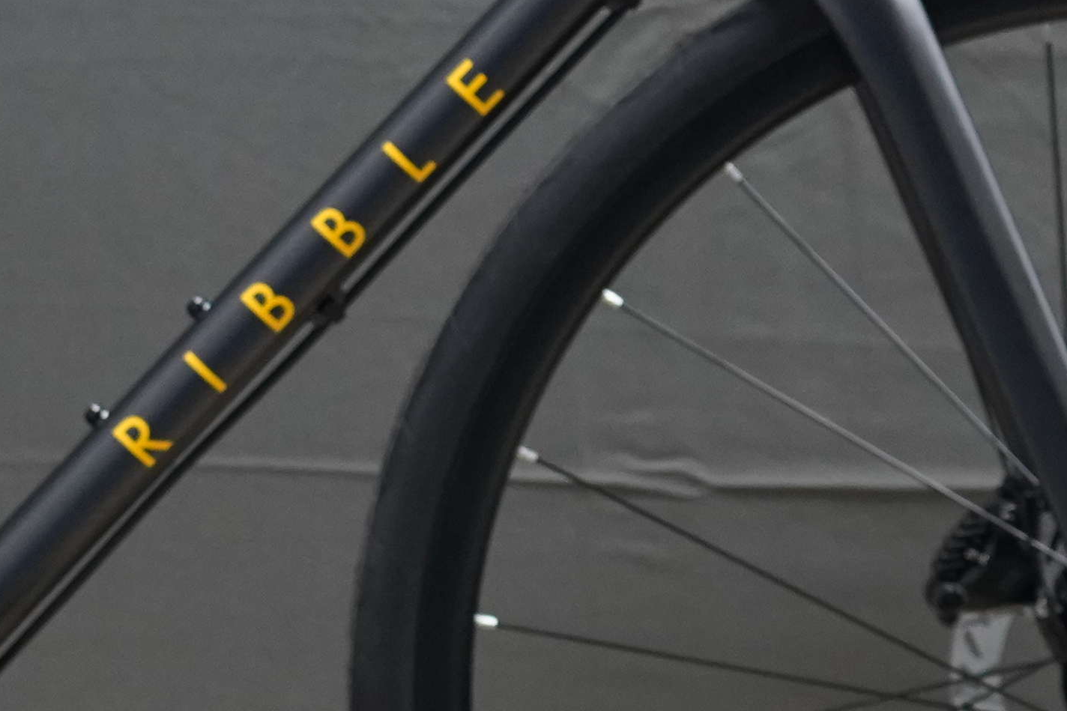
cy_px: 28
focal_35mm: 295
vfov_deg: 4.7
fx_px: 8742
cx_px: -2
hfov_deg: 7.0
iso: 2500
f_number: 5
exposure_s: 1/160
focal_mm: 70
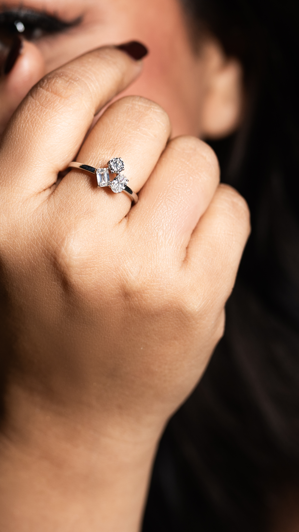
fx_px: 1452
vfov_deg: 20.7
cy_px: 186
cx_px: 19
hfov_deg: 11.7
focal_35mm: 103
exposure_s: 1/200
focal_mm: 50
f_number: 3.5
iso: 320
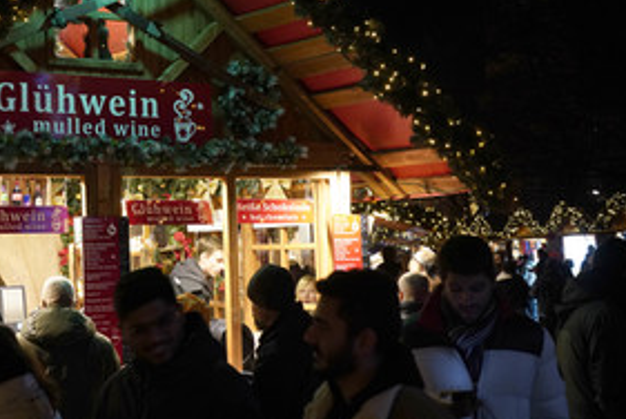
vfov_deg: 21.2
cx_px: 140
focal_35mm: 64
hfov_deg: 30.7
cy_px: 127
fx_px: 1114
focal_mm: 40
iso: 1600
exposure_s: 1/60
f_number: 4.5
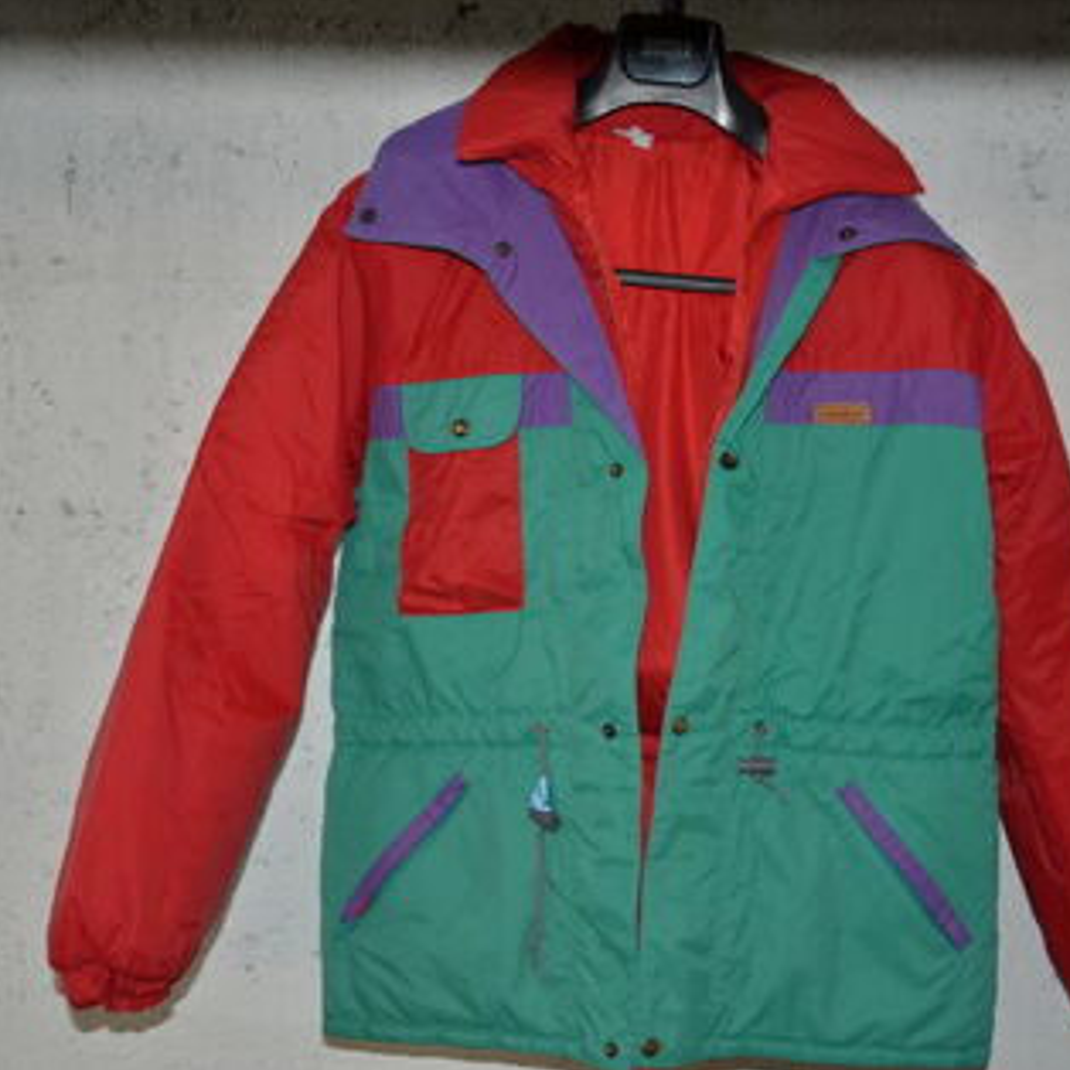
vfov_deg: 34.9
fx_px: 1701
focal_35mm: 49
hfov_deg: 34.9
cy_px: 538
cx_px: 572
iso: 800
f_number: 4
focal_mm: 25
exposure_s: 1/60
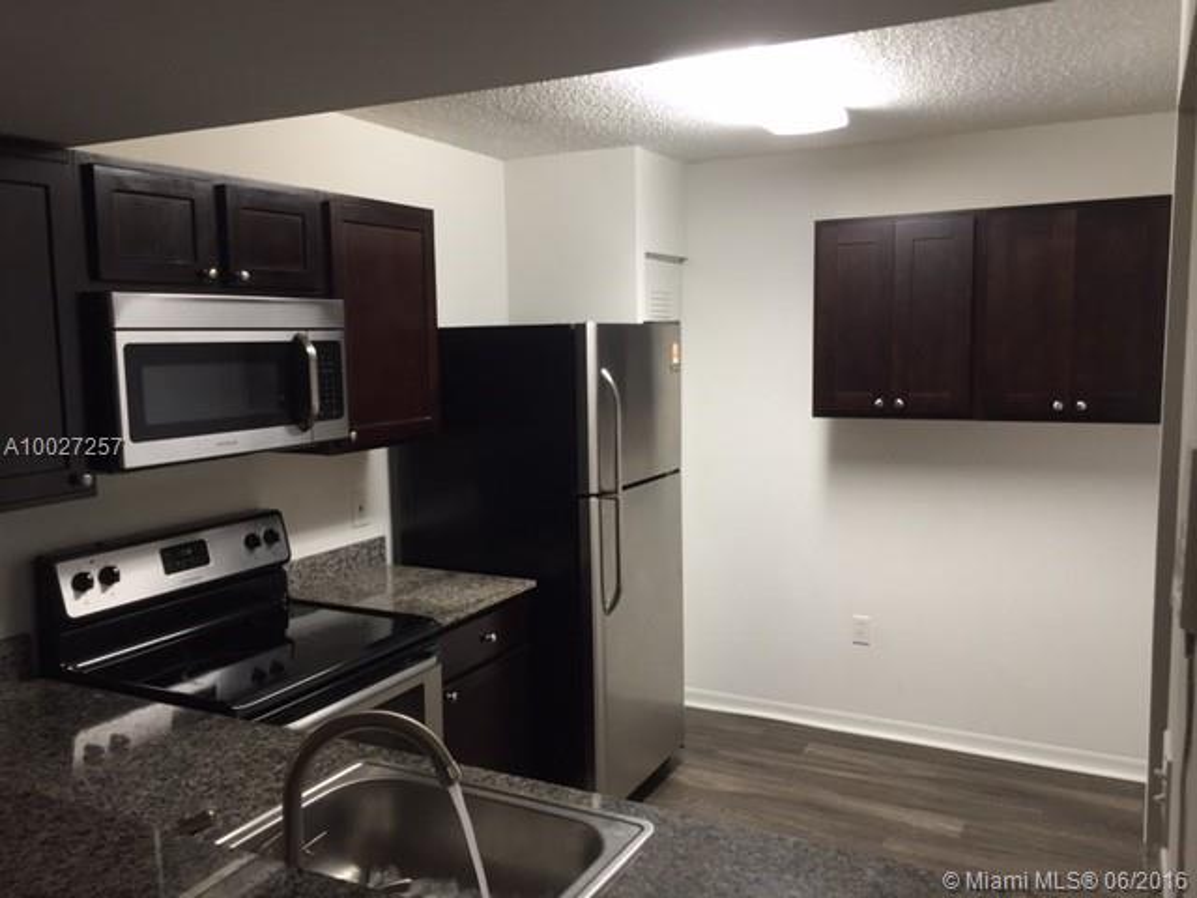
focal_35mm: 29
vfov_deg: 48.2
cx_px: 598
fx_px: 1003
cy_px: 449
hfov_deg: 61.7
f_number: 2.2
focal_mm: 4.15
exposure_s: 1/30
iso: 125
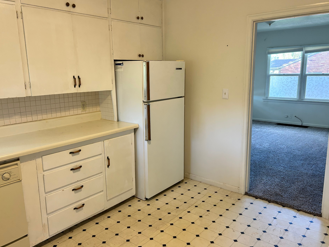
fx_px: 266
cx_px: 162
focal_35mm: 28
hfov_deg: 63.4
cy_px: 124
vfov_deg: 49.7
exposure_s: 1/120
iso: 125
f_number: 1.5
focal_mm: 5.7
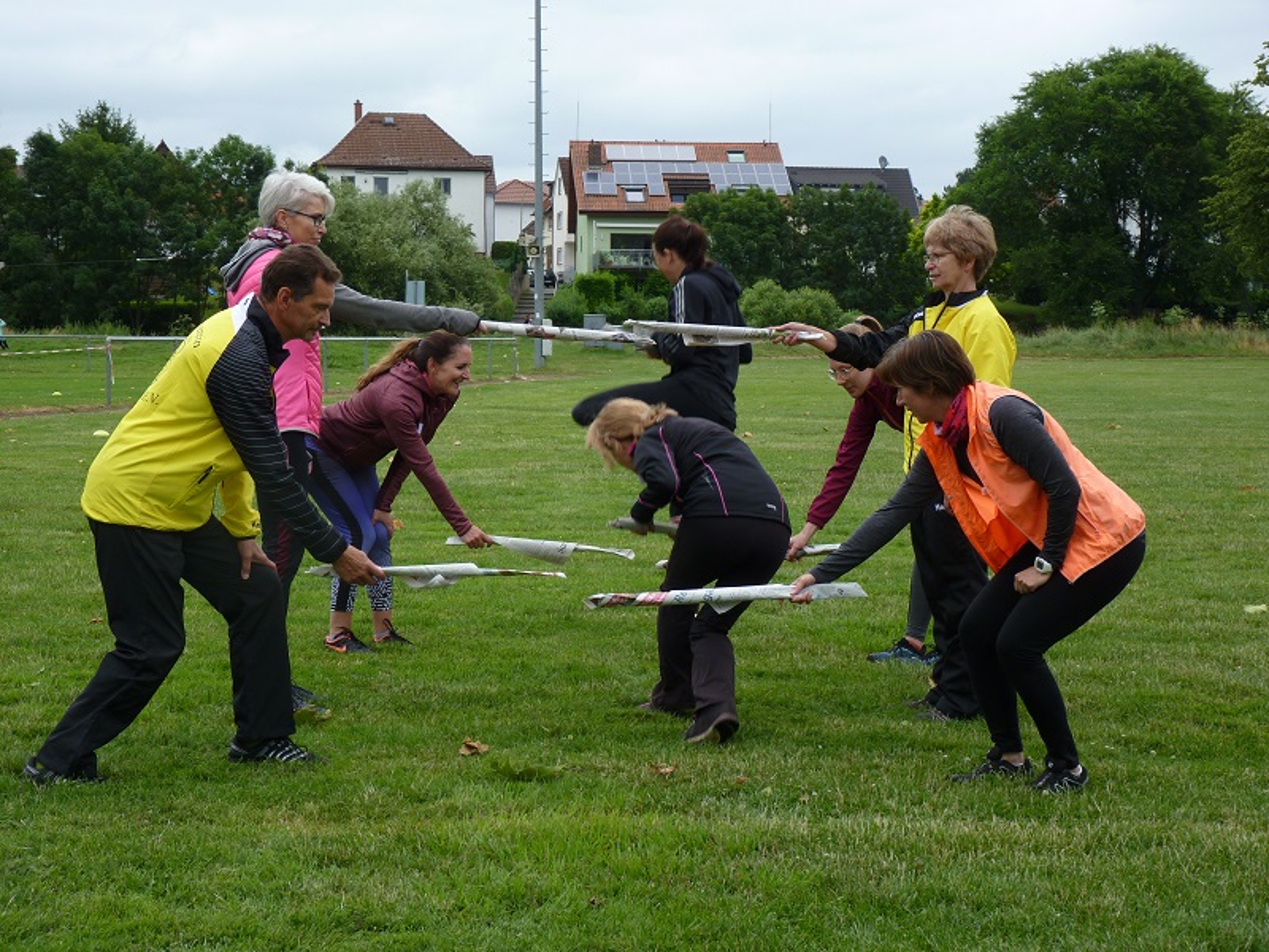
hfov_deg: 29.0
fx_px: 2456
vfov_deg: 21.9
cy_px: 476
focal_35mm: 67
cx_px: 634
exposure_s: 1/125
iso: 80
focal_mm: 11.9
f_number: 3.4
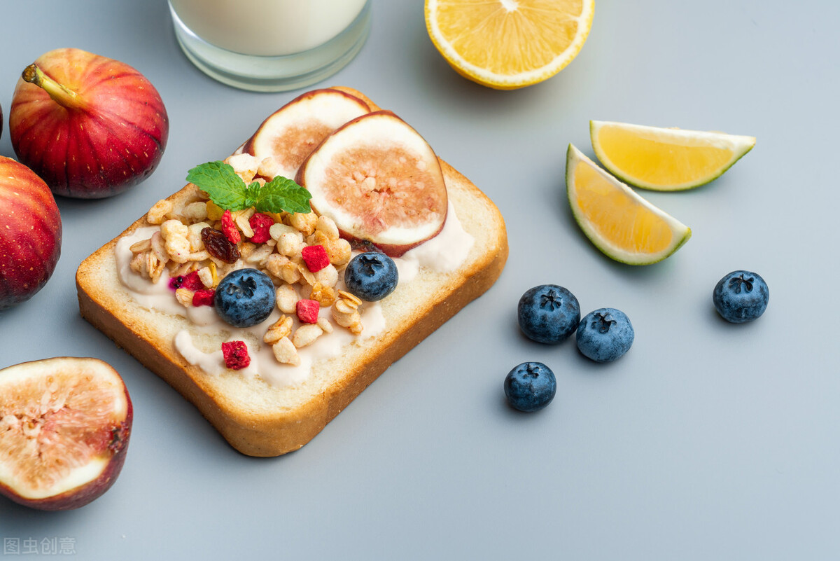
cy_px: 280
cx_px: 420
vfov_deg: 13.1
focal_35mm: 105
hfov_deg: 19.4
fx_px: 2451
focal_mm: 105
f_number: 10
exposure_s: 1/100
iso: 160
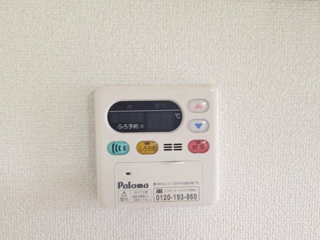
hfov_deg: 47.9
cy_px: 137
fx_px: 360
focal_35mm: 39
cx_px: 150
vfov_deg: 36.7
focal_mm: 4.12
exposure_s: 1/20
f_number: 2.4
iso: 160
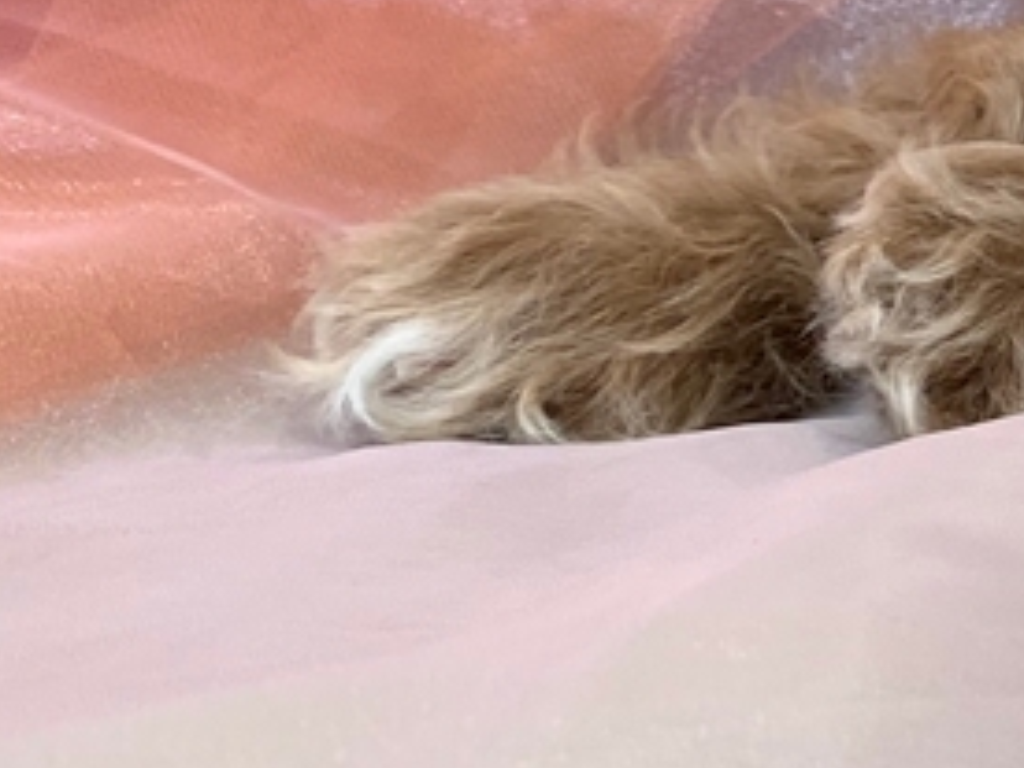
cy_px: -301
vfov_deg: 12.6
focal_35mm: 113
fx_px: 3343
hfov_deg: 14.7
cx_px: 1970
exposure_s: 1/120
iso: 50
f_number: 1.8
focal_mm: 4.25
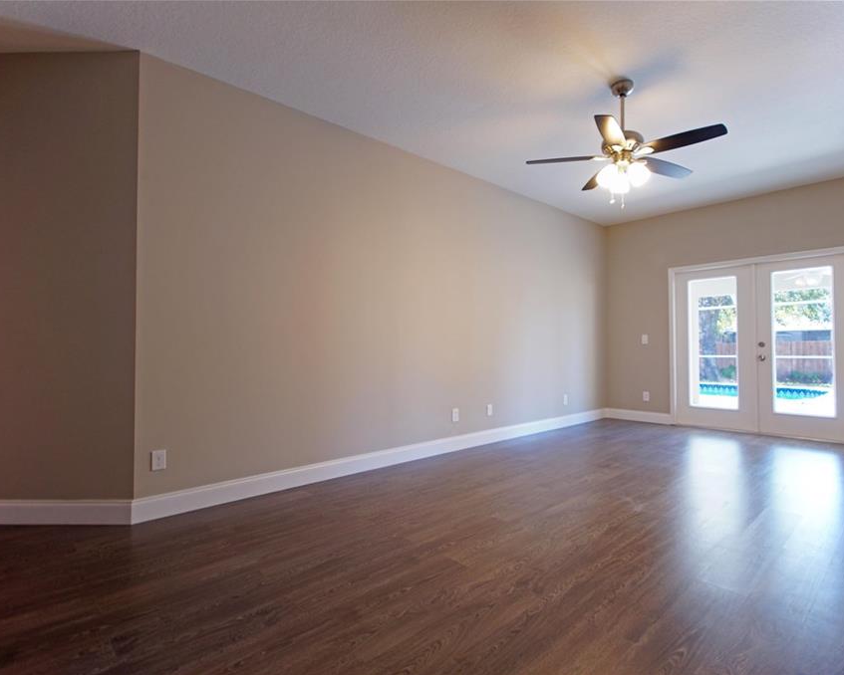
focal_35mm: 17
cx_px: 483
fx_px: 425
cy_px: 338
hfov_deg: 89.0
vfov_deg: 77.0
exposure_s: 1/40
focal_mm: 10
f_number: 4
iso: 200
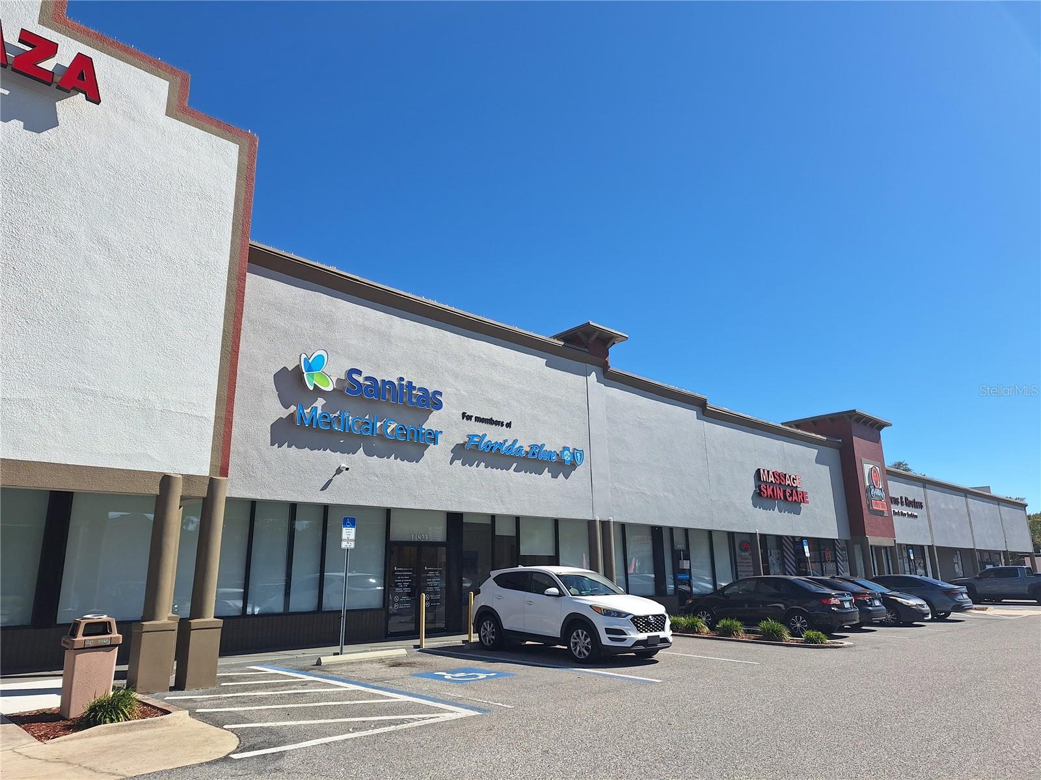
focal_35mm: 23
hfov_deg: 73.9
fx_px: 692
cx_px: 520
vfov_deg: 58.9
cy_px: 390
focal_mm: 5.54
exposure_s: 1/2907
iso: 40
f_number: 1.8
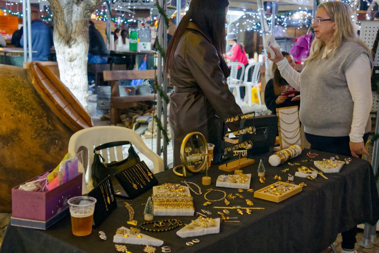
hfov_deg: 43.6
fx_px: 474
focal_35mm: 45
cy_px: 126
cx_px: 190
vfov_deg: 29.9
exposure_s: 1/160
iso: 6400
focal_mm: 30
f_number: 3.5
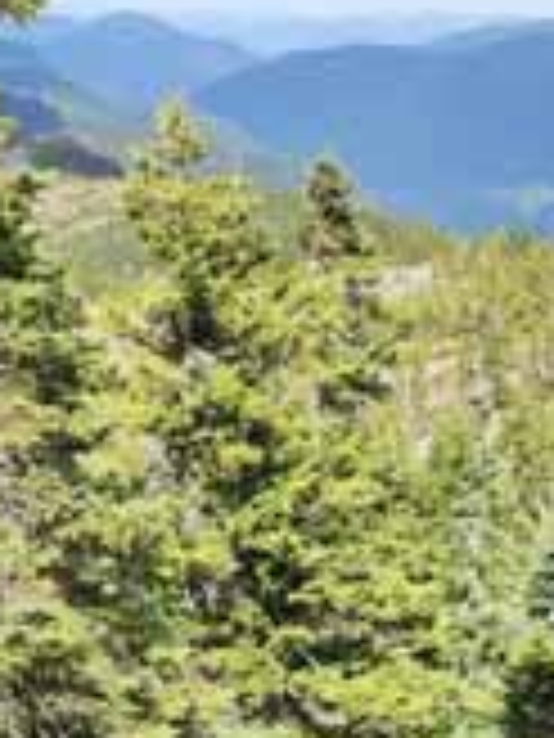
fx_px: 1494
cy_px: 1026
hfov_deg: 20.9
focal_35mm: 70
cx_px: 412
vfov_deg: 23.6
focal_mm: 5.4
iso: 20
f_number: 1.8
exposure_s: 1/730
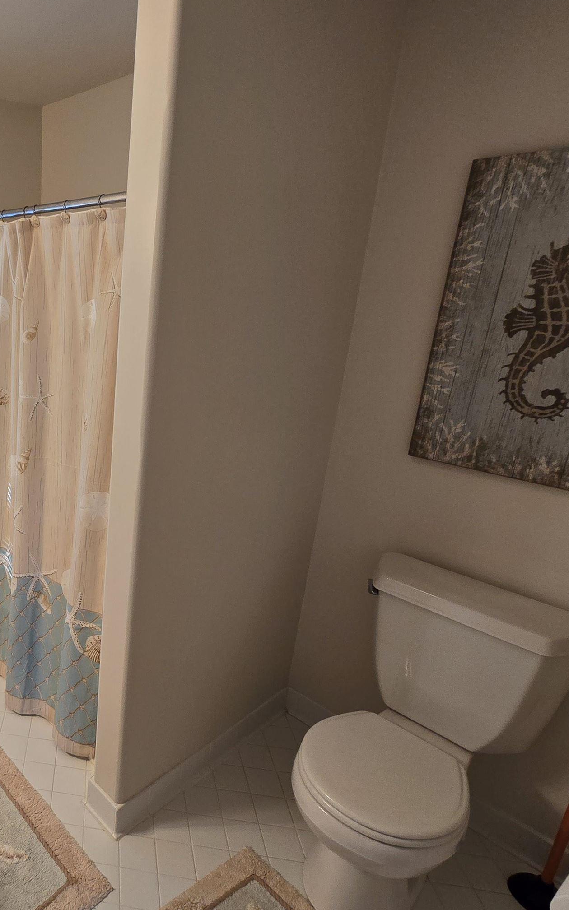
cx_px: -4
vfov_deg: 82.3
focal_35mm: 21
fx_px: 521
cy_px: 463
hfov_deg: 47.3
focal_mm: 2.2
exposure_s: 1/60
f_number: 2.2
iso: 80
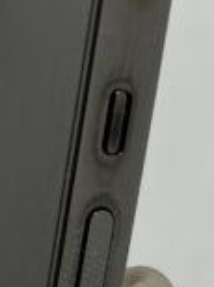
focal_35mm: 158
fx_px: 1306
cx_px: -58
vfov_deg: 11.8
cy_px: 478
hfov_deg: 9.2
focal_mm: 5.96
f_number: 1.6
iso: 40
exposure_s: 1/121
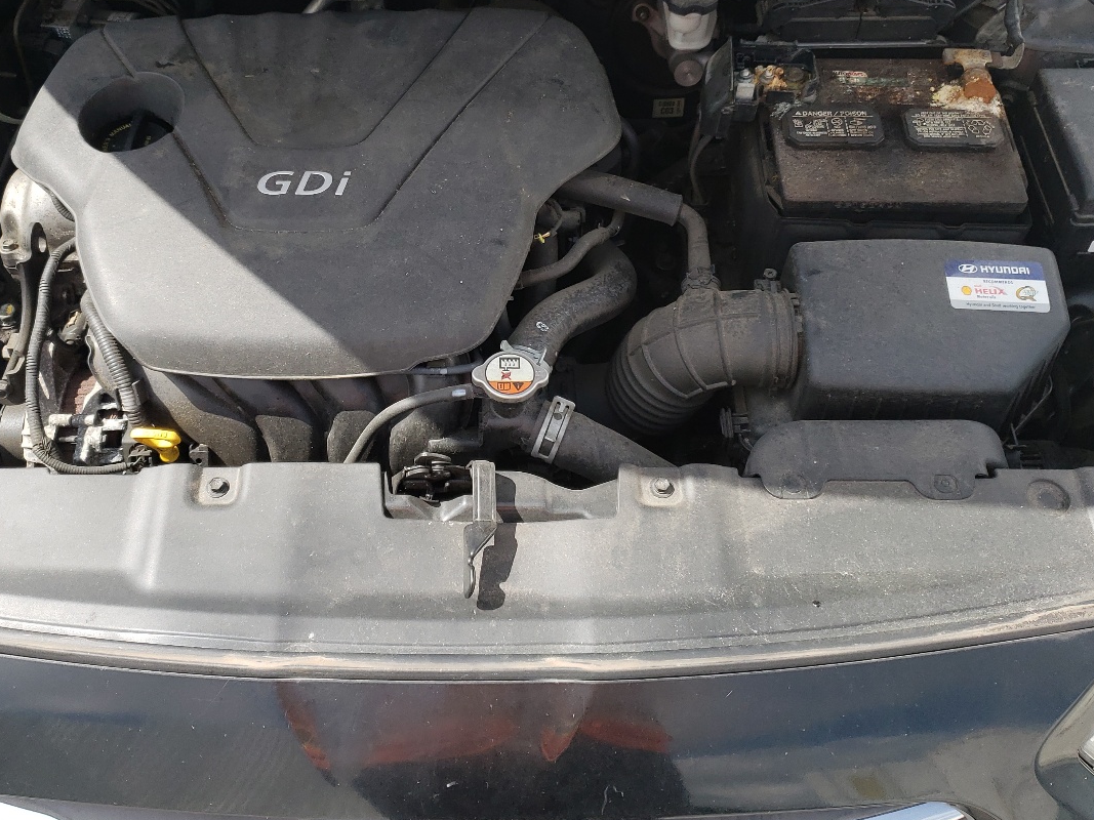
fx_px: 1232
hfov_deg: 47.7
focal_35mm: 39
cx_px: 452
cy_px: 274
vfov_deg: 36.4
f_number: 1.5
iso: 50
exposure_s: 1/1250
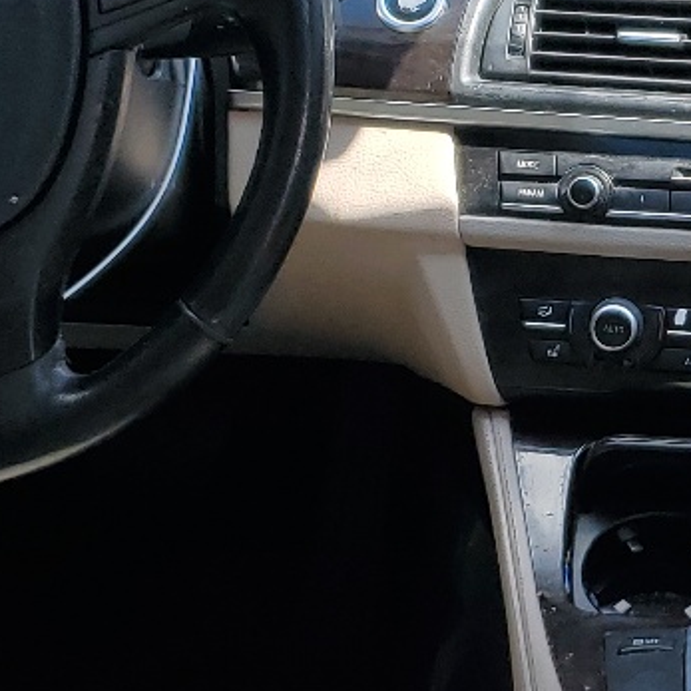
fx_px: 2394
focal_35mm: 106
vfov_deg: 16.4
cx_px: 719
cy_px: 430
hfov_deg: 16.0
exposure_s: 1/625
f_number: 1.5
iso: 50
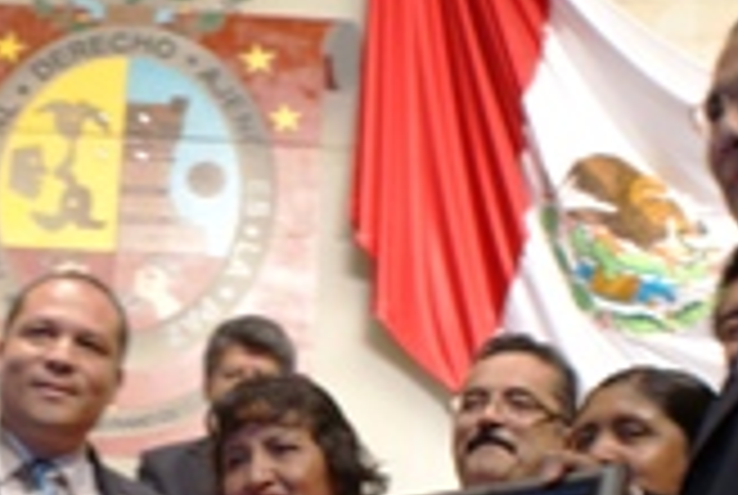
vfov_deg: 16.7
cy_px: 356
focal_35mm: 82
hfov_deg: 24.2
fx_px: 1684
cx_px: 108
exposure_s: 1/8
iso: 200
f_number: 5.6
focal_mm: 20
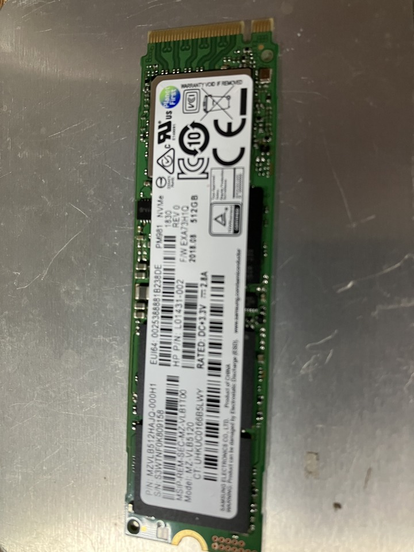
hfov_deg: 49.7
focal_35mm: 28
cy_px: 276
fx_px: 446
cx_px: 207
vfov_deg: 63.4
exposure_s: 1/60
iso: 320
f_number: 1.8
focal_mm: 3.99
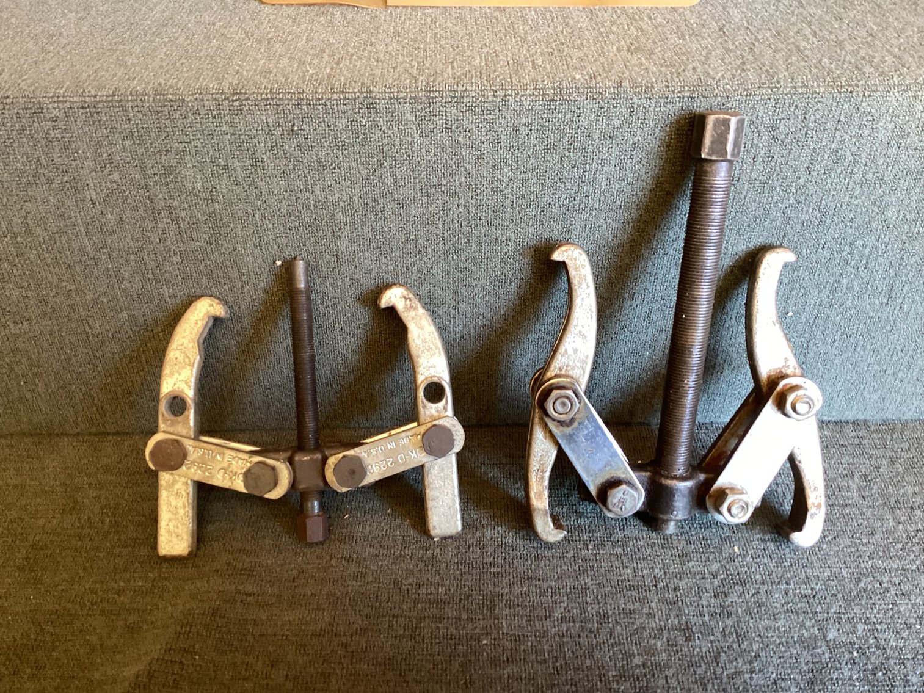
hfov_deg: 58.3
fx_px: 828
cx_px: 462
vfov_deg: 45.4
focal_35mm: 31
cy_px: 346
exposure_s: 1/50
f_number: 2.4
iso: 250
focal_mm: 3.3
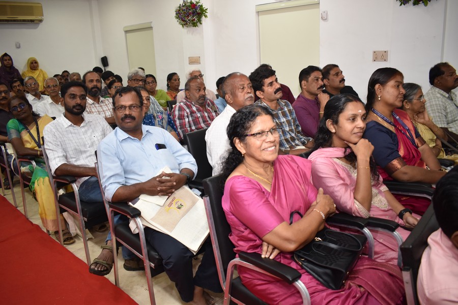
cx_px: 229
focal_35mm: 27
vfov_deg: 47.9
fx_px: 343
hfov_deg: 67.4
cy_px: 152
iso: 560
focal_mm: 18
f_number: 3.5
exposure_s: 1/30
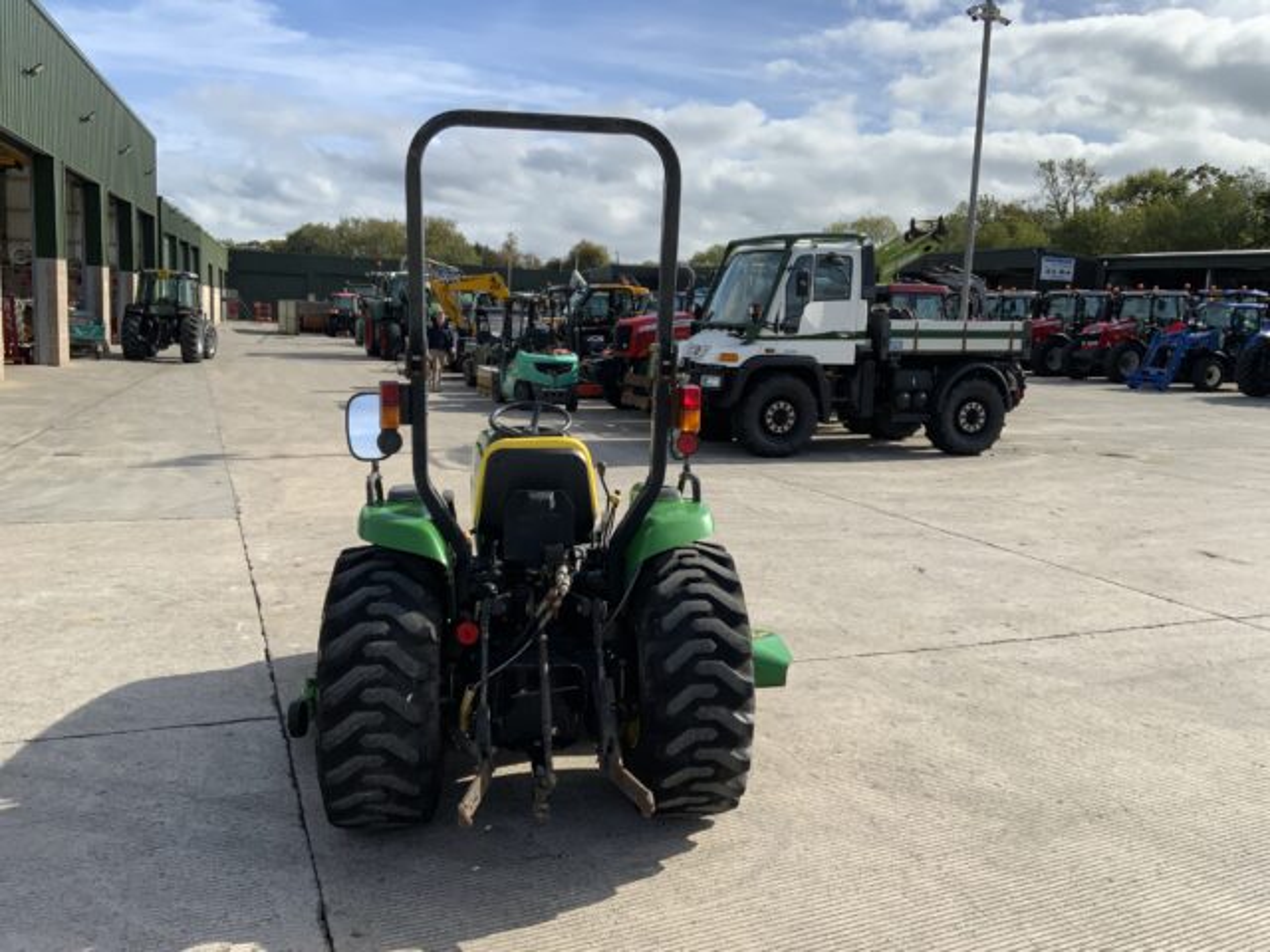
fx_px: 1064
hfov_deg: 61.7
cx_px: 635
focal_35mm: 29
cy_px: 476
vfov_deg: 48.2
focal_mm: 3
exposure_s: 1/2141
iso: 16
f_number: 1.8
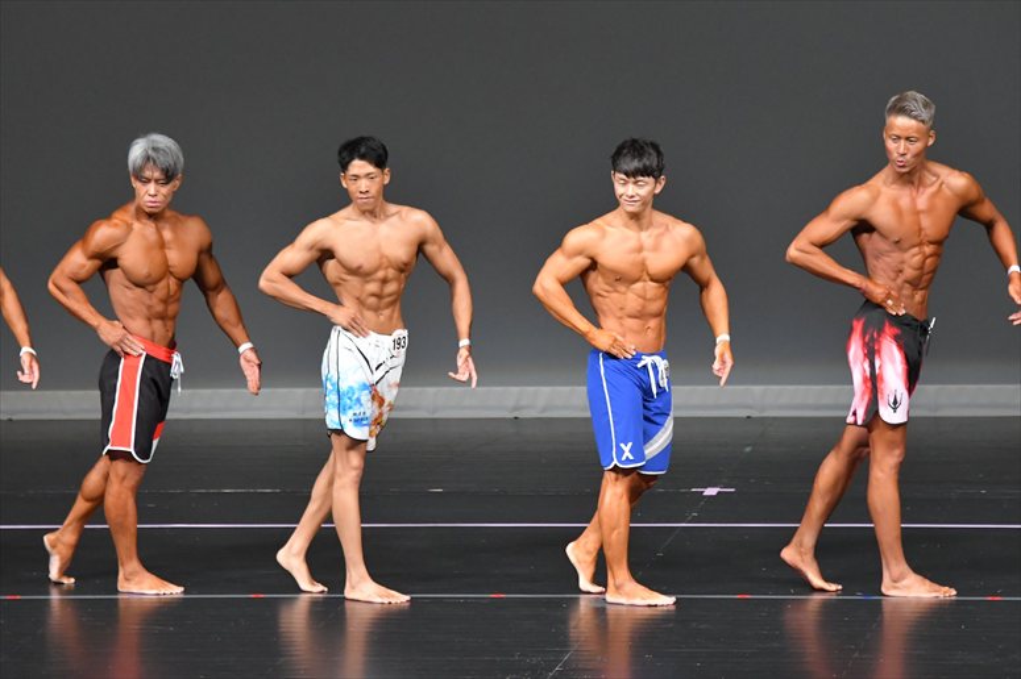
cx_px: 510
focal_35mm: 270
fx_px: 7654
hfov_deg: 7.6
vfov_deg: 5.1
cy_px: 340
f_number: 5.6
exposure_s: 1/400
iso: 5000
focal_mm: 180
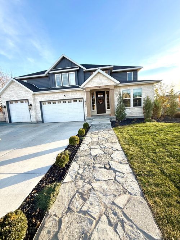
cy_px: 120
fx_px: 97
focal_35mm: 14
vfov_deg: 102.1
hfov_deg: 85.7
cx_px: 90
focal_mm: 2.22
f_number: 2.2
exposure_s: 1/307
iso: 50
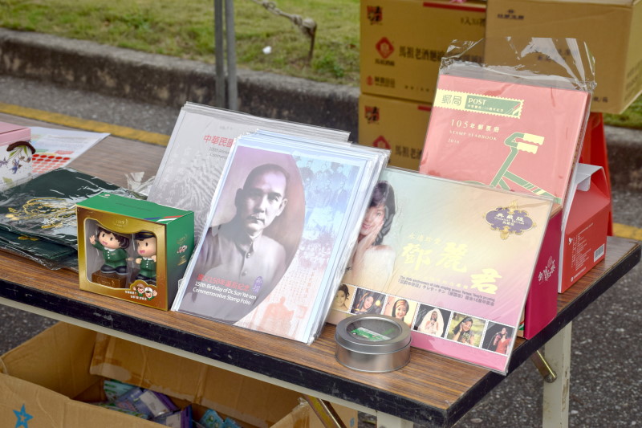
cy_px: 214
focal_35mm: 75
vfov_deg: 18.2
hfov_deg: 27.0
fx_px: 1337
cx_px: 321
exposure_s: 1/320
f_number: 9
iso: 200
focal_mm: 50
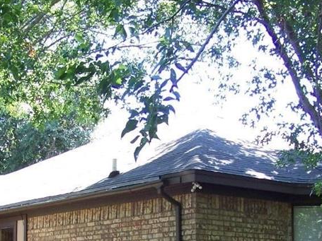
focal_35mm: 81
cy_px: 242
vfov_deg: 17.8
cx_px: 123
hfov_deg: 24.1
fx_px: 753
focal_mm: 5.85
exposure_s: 1/40
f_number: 2.8
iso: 64
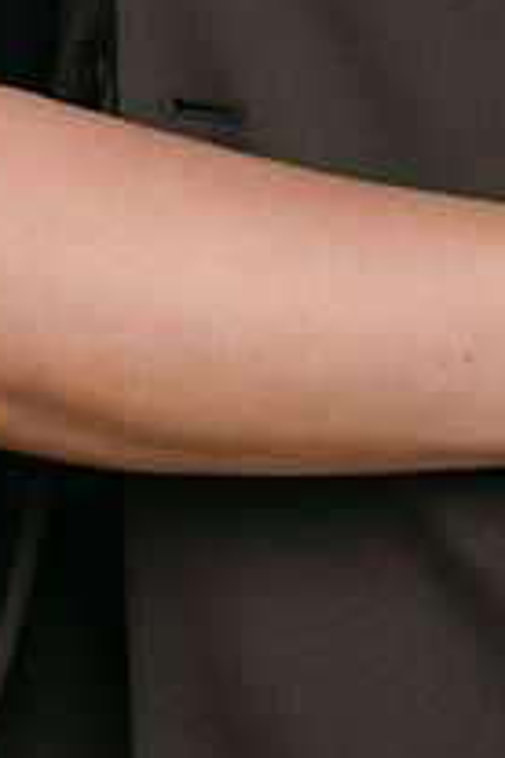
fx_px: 5980
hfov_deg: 4.8
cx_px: 7
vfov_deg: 7.2
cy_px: -135
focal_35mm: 284
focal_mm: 38.3
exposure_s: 1/160
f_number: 2.8
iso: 100
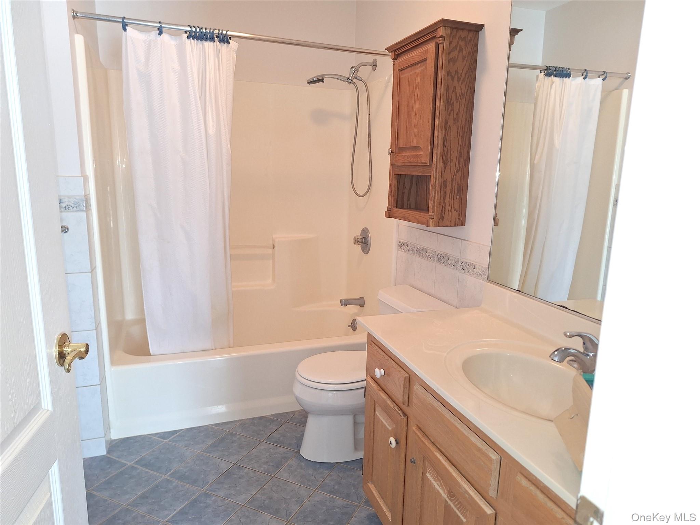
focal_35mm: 23
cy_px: 262
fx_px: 465
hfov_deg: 73.9
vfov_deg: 58.9
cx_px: 350
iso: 160
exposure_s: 1/40
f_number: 1.8
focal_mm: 5.54
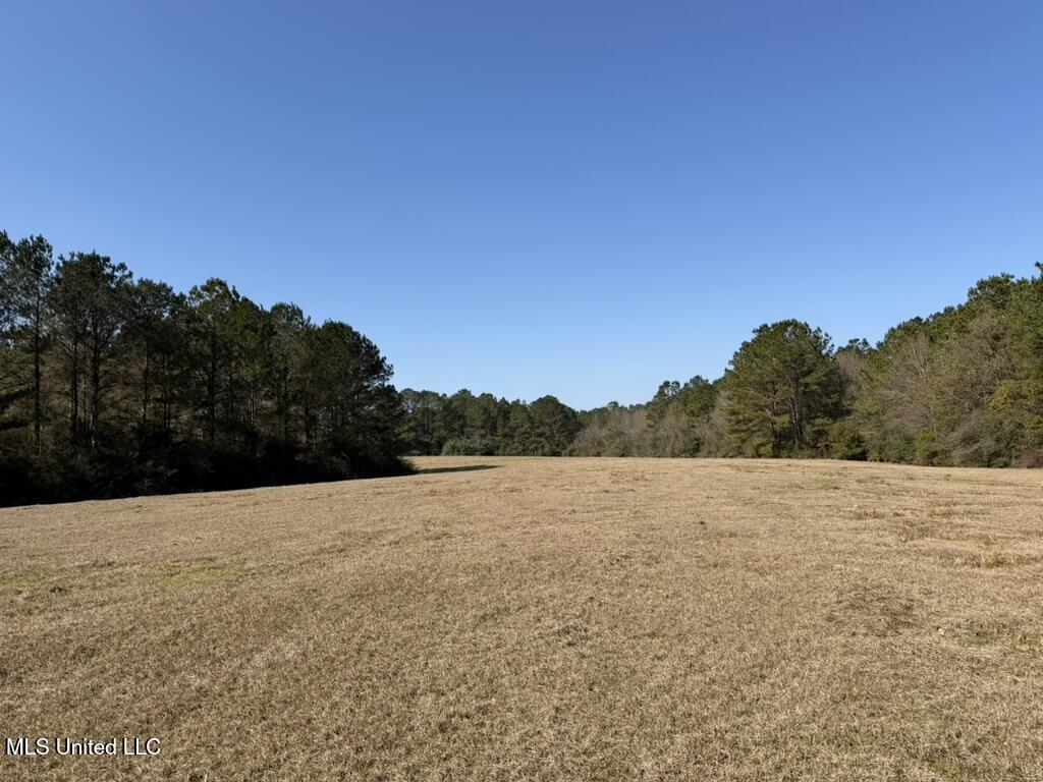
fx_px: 723
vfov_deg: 56.8
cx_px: 522
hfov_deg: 71.6
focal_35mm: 24
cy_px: 391
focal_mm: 6.76
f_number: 1.78
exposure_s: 1/4673
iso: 80
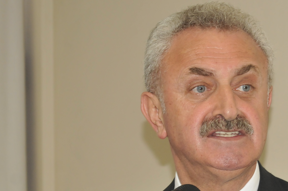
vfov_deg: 8.6
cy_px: 167
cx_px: 207
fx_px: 1270
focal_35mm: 159
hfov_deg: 12.9
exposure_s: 1/60
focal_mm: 50
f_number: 5.6
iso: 800
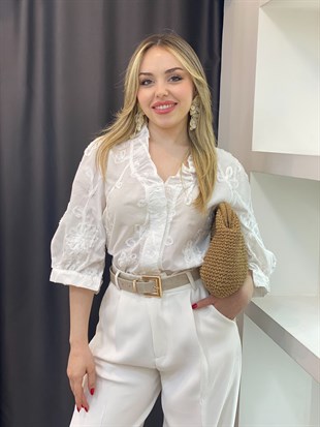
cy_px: 214
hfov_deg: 28.0
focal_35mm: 52
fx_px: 641
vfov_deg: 36.8
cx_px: 160
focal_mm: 6
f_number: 2
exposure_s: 1/100
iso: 80
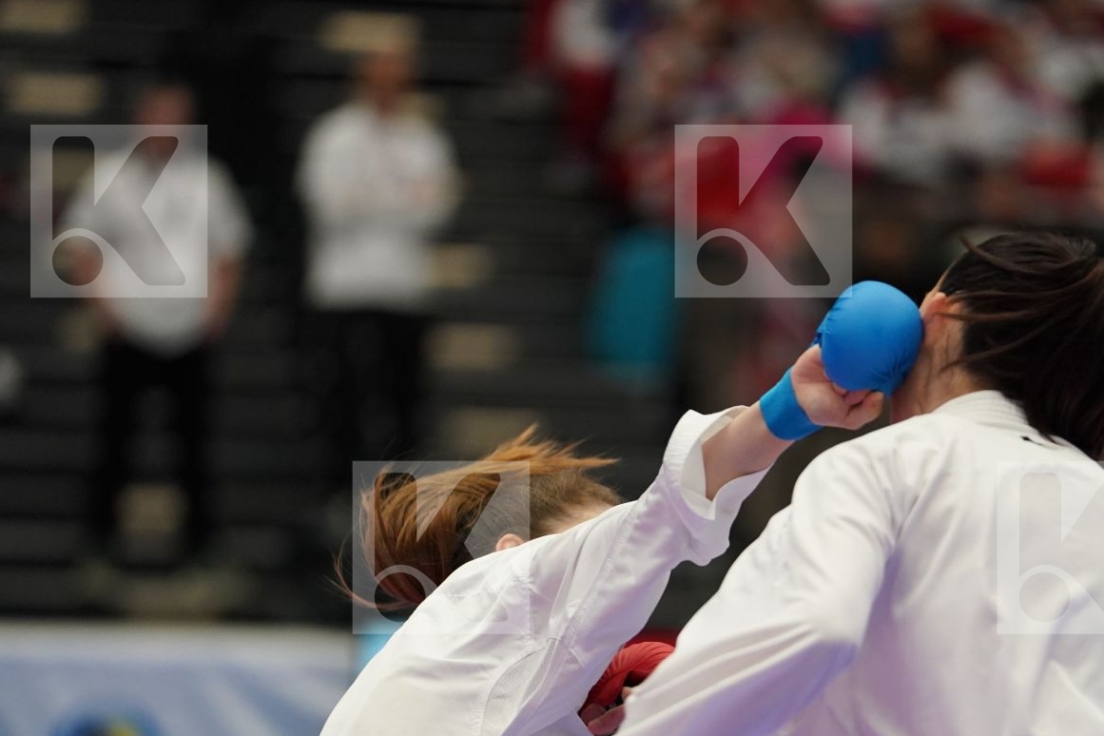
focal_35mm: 310
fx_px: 9506
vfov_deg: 4.4
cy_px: 548
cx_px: 764
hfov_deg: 6.6
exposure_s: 1/1000
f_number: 2.8
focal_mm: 200
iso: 2000
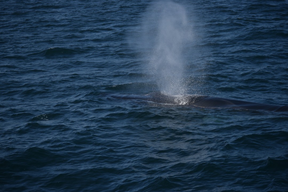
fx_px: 1080
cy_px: 96
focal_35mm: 135
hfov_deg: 15.2
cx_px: 144
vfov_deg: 10.2
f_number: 4.5
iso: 200
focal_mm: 90
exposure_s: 1/4000
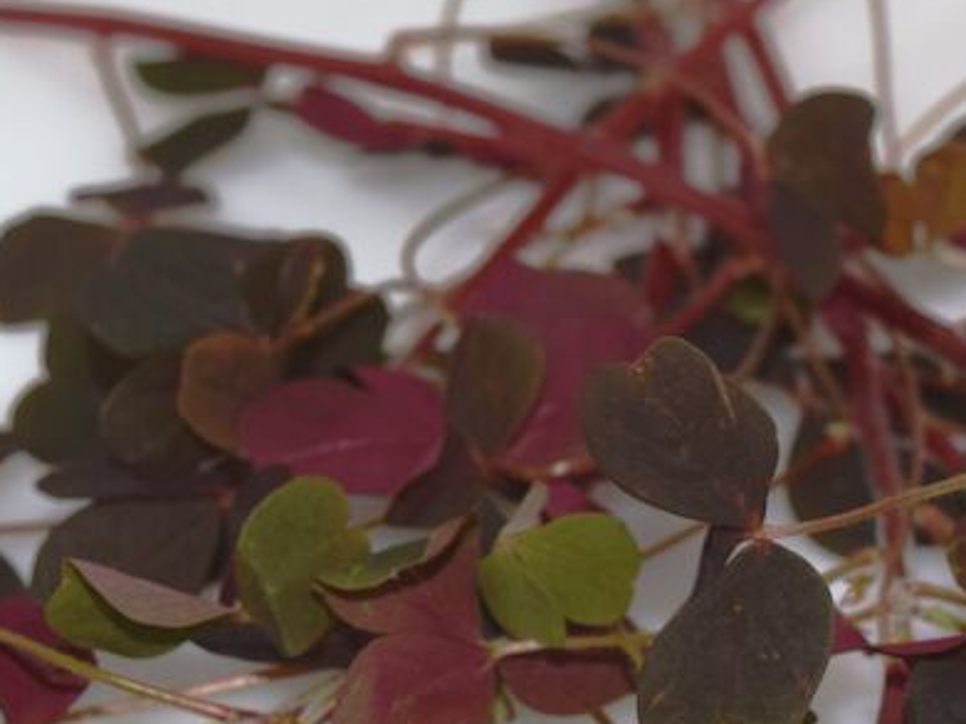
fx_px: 2678
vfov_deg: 15.3
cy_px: 570
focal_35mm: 96
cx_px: 635
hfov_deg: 20.4
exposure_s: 1/125
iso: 125
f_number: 5.6
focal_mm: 26
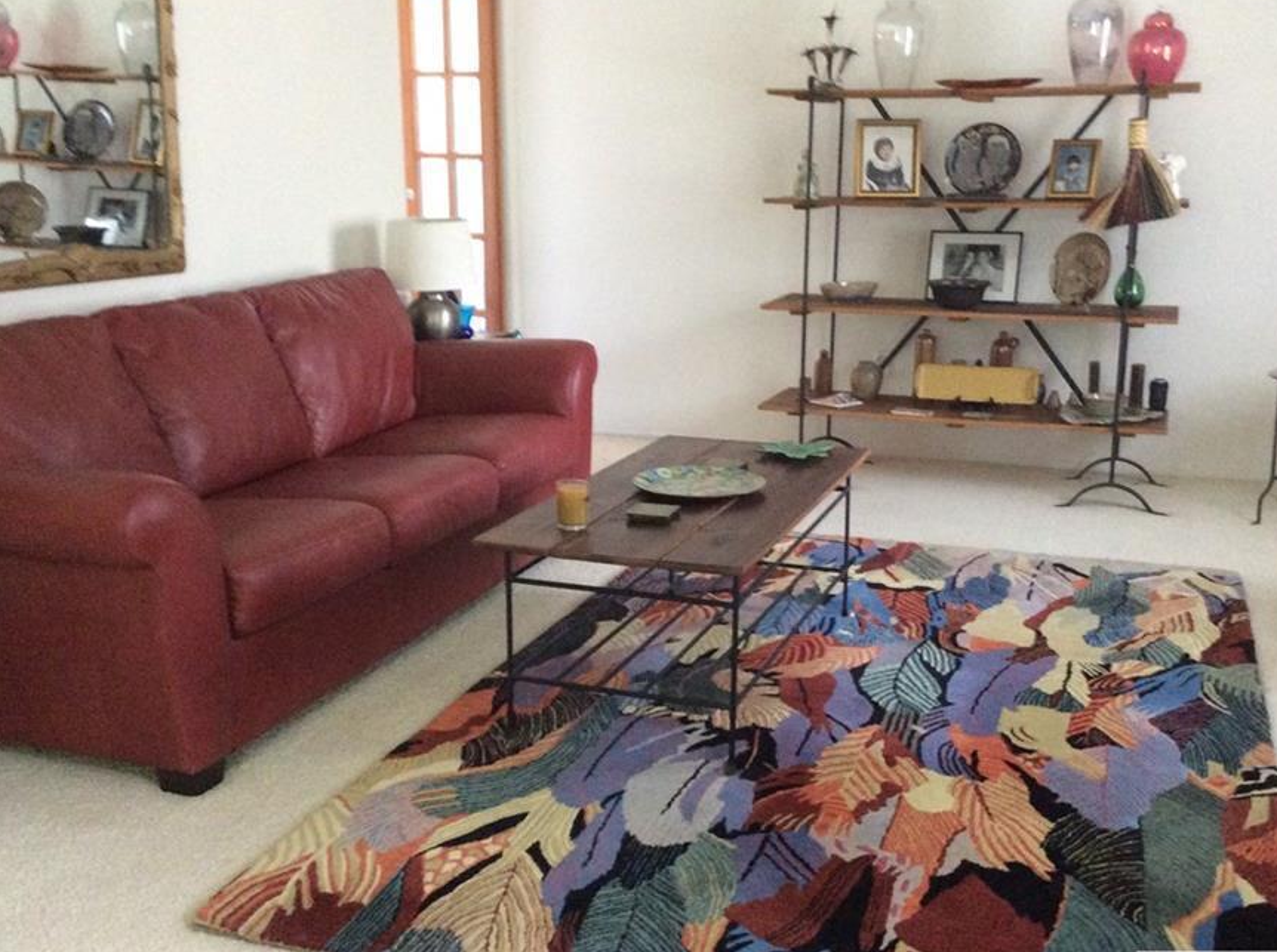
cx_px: 681
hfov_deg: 49.0
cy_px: 478
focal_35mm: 38
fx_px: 1399
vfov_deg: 37.6
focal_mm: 3.3
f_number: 2.4
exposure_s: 1/24
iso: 320
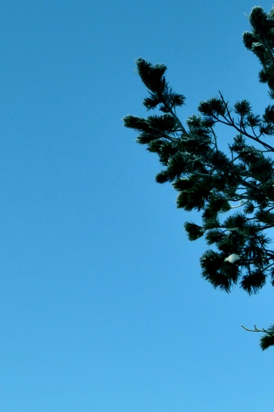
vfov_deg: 23.6
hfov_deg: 15.5
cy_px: 367
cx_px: 341
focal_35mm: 84
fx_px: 961
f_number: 9
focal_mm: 18
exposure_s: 1/320
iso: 200
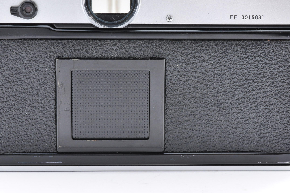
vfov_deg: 15.1
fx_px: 724
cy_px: 58
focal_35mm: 90
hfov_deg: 22.6
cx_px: 139
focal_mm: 40
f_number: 18
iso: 200
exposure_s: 1/200
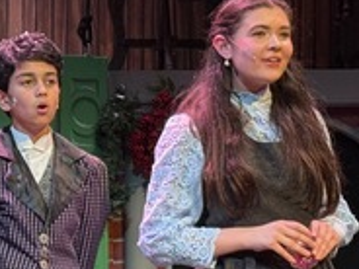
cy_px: 105
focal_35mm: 209
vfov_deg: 7.1
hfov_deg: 9.2
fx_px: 2168
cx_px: -168
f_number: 1.78
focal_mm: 6.76
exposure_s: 1/75
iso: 64
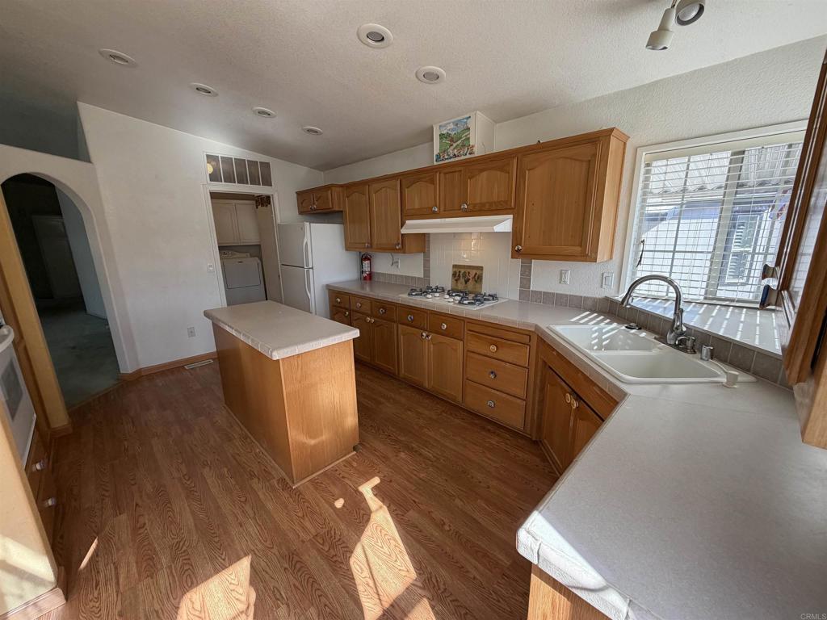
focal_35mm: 14
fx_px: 334
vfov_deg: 85.7
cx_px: 414
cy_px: 310
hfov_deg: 102.1
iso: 80
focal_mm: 2.22
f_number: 2.2
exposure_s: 1/121
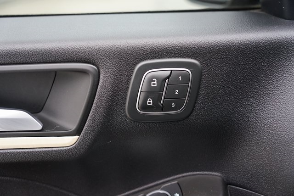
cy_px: 98
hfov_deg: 50.7
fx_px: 310
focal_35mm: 38
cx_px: 147
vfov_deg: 35.1
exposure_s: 1/160
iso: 2000
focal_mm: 38
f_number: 3.2
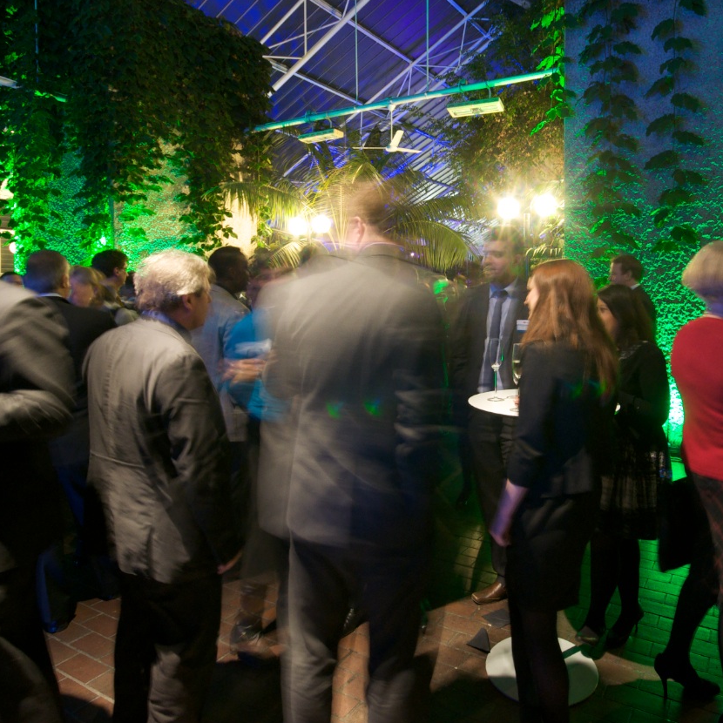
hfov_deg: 66.3
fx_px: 543
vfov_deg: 66.9
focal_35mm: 23
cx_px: 448
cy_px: 305
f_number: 8
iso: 500
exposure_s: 2
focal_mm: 10
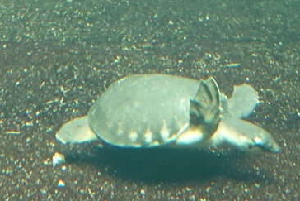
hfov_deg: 15.2
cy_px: 158
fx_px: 1125
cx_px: 105
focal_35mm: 135
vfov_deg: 10.1
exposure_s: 1/20
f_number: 2.8
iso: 800
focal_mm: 17.7
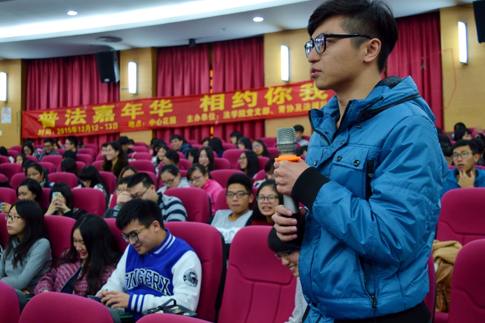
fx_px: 485
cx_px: 242
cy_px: 162
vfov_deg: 36.9
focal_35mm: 36
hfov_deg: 53.1
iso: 400
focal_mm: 24
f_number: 4
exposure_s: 1/30
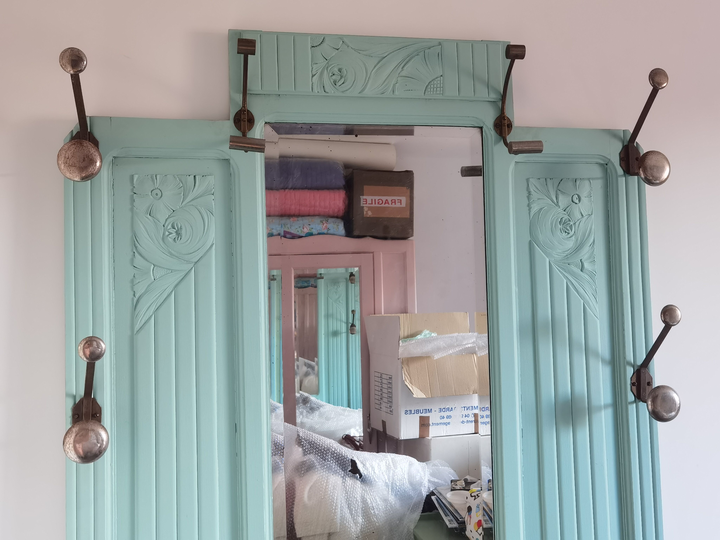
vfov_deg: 40.7
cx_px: 360
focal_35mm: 35
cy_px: 270
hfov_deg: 52.6
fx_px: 728
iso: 400
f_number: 1.9
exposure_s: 1/100
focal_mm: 6.71
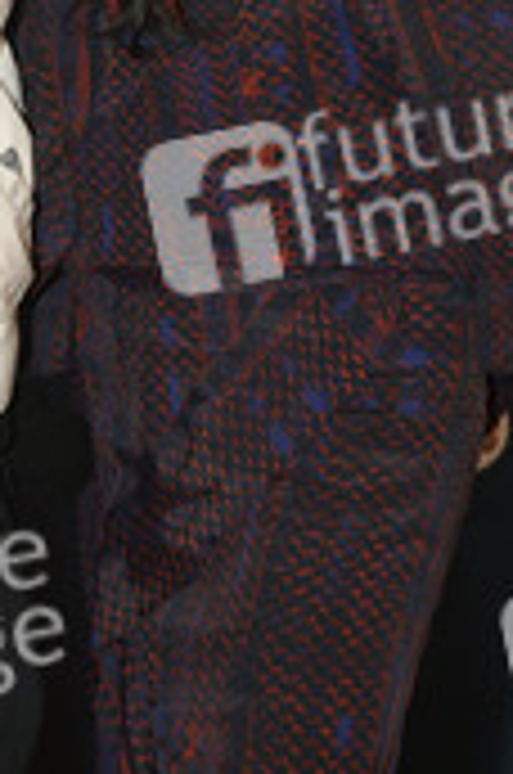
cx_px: -36
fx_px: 2897
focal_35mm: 135
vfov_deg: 14.9
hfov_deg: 10.0
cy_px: -36
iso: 640
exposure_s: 1/200
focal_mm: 58
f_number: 5.6
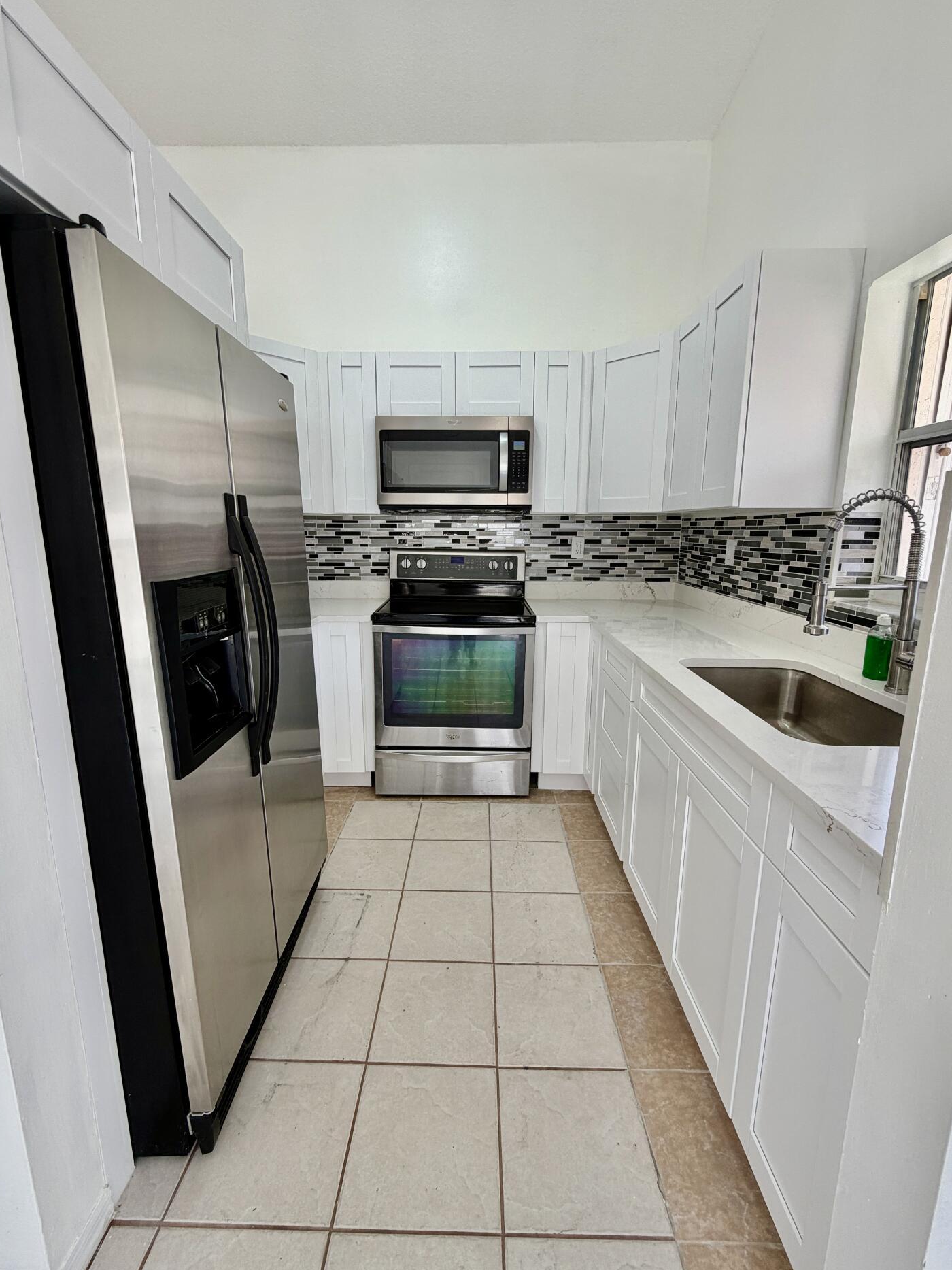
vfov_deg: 98.2
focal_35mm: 15
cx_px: 472
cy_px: 635
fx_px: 550
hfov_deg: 81.7
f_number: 2.2
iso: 64
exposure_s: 1/121
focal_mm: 2.22
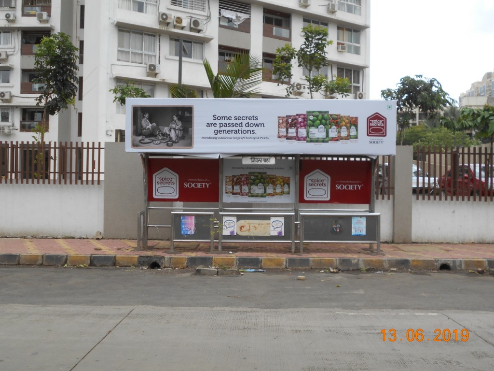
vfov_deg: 41.8
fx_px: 485
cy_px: 186
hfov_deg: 54.0
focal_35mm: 34
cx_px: 247
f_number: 3.6
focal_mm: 5.8
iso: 80
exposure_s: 1/320
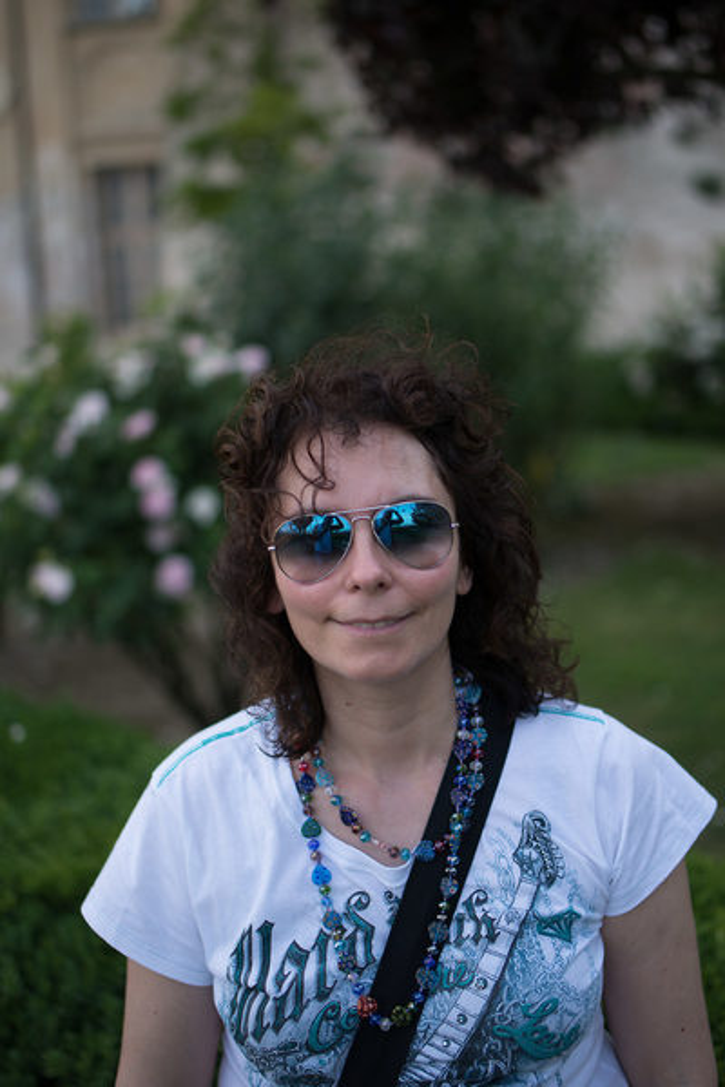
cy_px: 544
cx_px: 362
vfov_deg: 43.6
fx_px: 1359
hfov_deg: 29.9
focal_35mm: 45
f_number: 1.8
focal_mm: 45
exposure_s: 1/2000
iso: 200
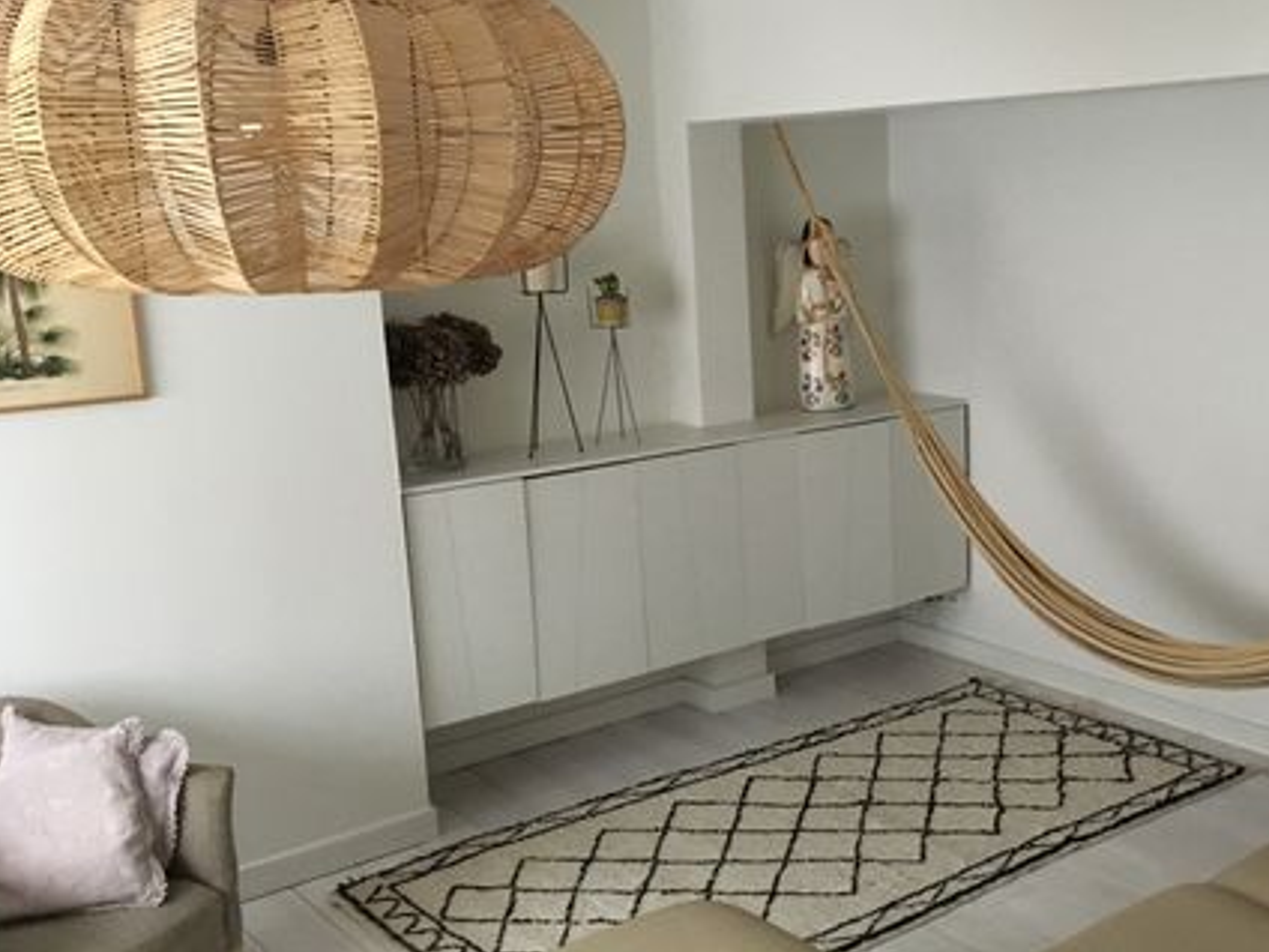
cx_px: 874
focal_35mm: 41
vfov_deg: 35.1
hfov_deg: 44.9
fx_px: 1503
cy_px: 527
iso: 320
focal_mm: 4.15
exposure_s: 1/17
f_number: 2.2
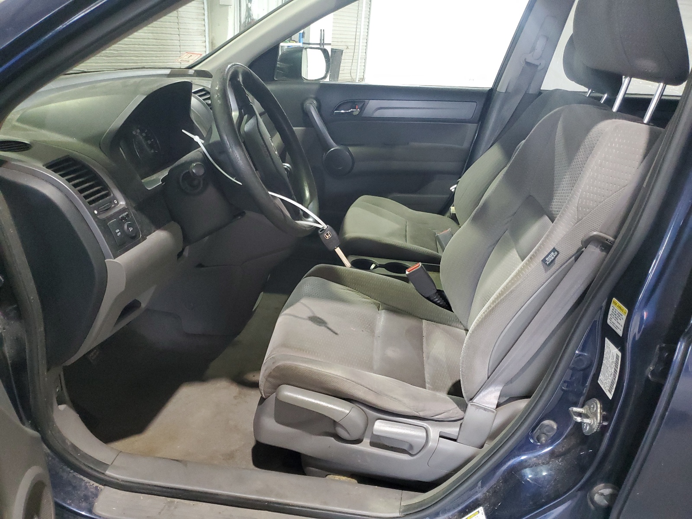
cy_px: 260
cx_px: 346
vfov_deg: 53.1
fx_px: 520
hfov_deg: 67.3
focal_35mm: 26
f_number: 1.5
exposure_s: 1/60.2
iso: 415
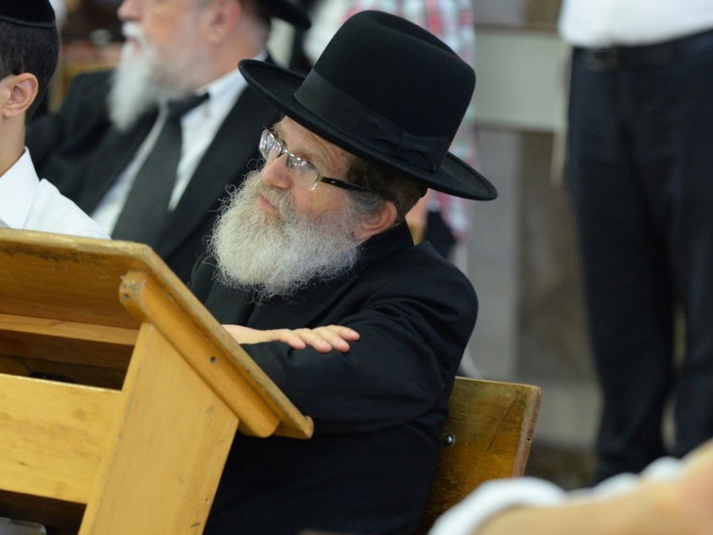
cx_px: 271
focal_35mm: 241
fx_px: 4966
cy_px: 207
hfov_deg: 8.2
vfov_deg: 6.2
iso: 2000
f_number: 3.2
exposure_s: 1/160
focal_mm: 135
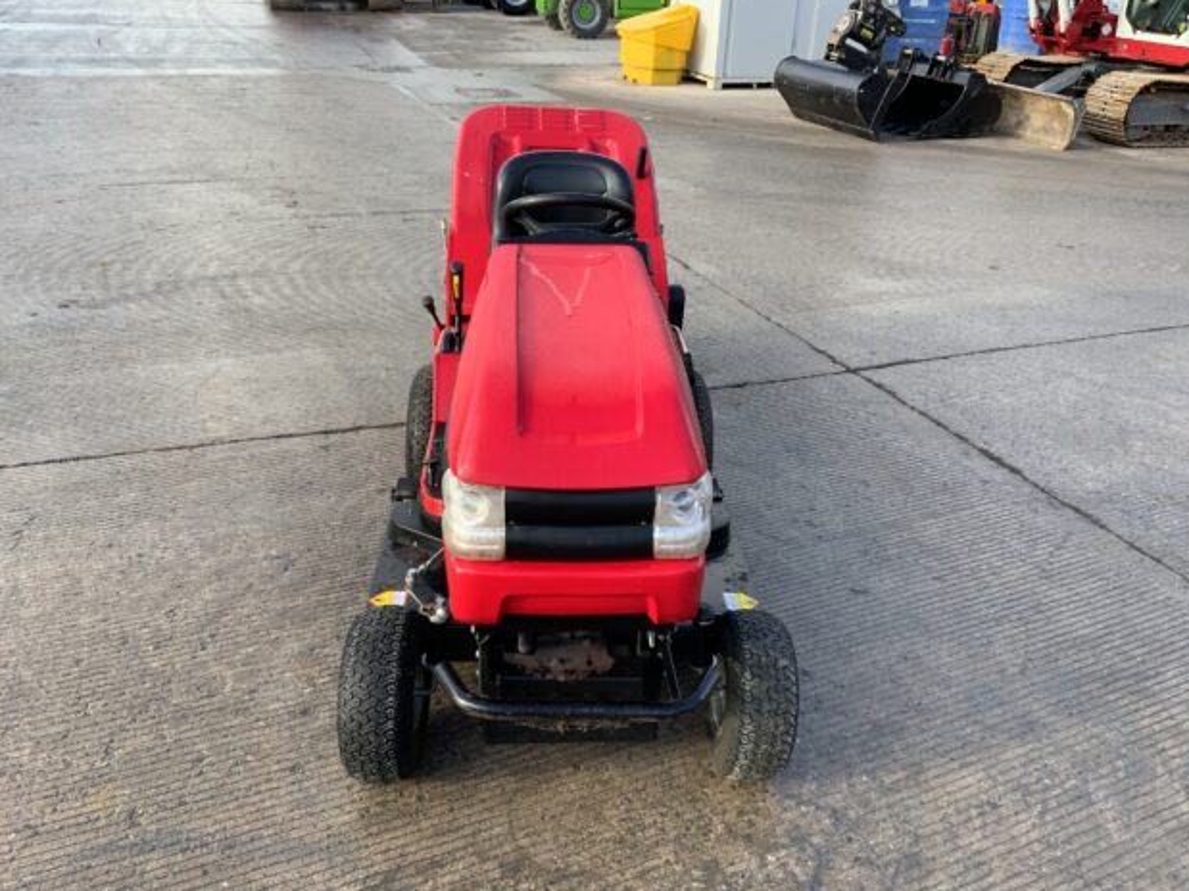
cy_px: 453
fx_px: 1030
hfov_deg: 60.0
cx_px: 599
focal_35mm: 30
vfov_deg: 46.8
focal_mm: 3
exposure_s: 1/243
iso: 16
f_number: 1.8
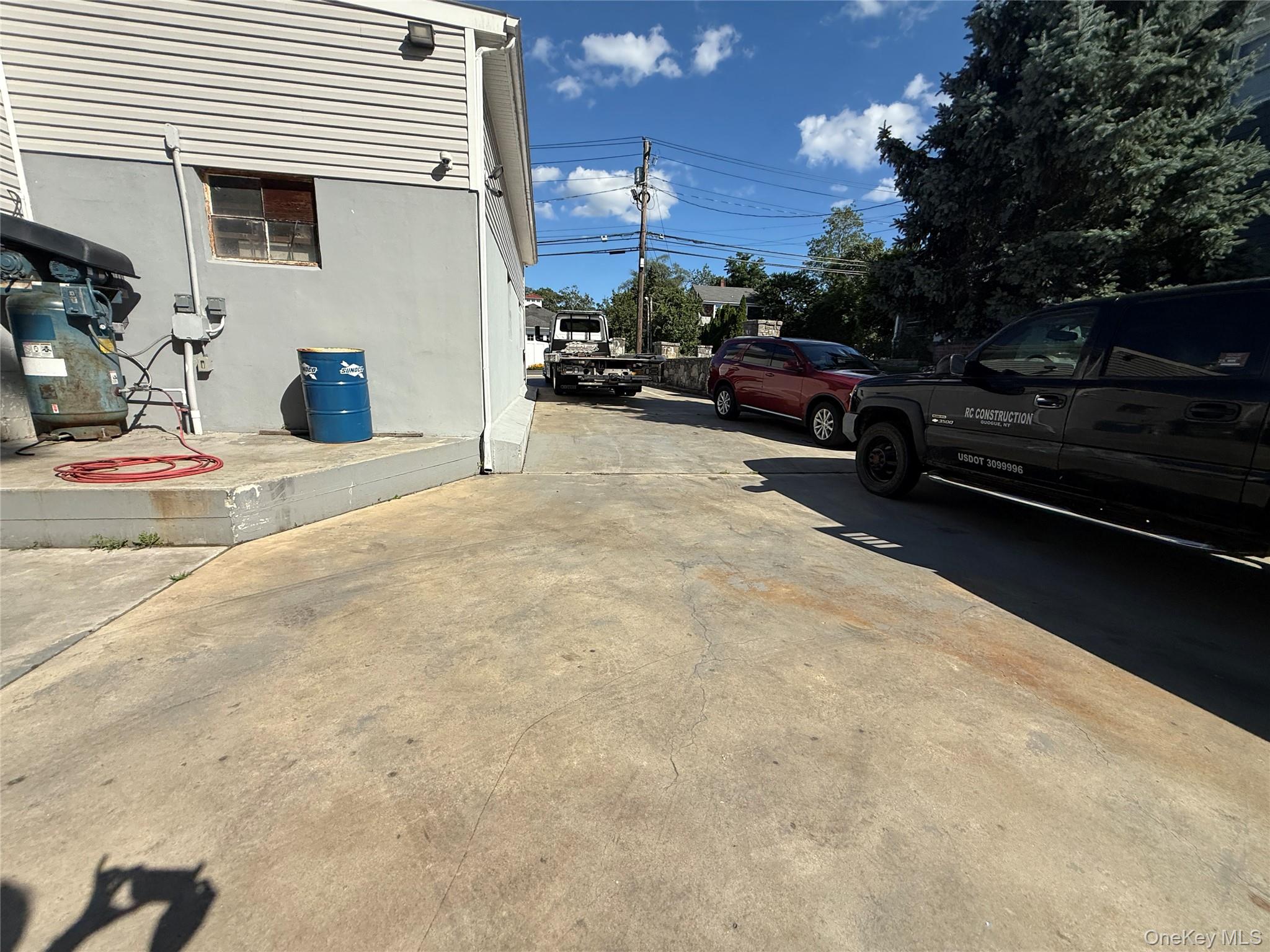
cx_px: 635
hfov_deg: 102.1
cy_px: 476
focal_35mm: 14
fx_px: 514
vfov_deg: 85.7
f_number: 2.2
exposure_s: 1/2410
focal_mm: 2.22
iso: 50
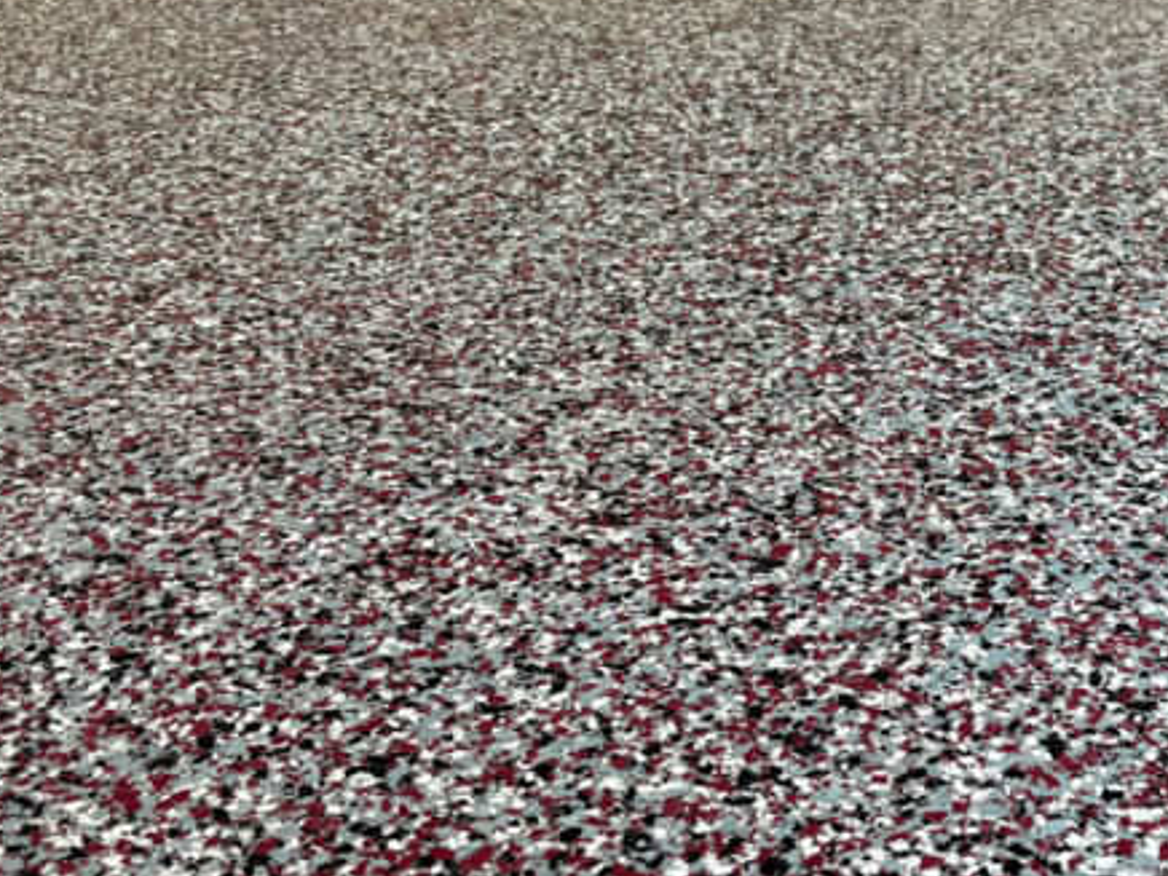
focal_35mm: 61
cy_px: 388
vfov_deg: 24.0
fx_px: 2058
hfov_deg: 30.7
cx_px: 967
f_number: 1.6
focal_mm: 5.96
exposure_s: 1/149
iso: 32
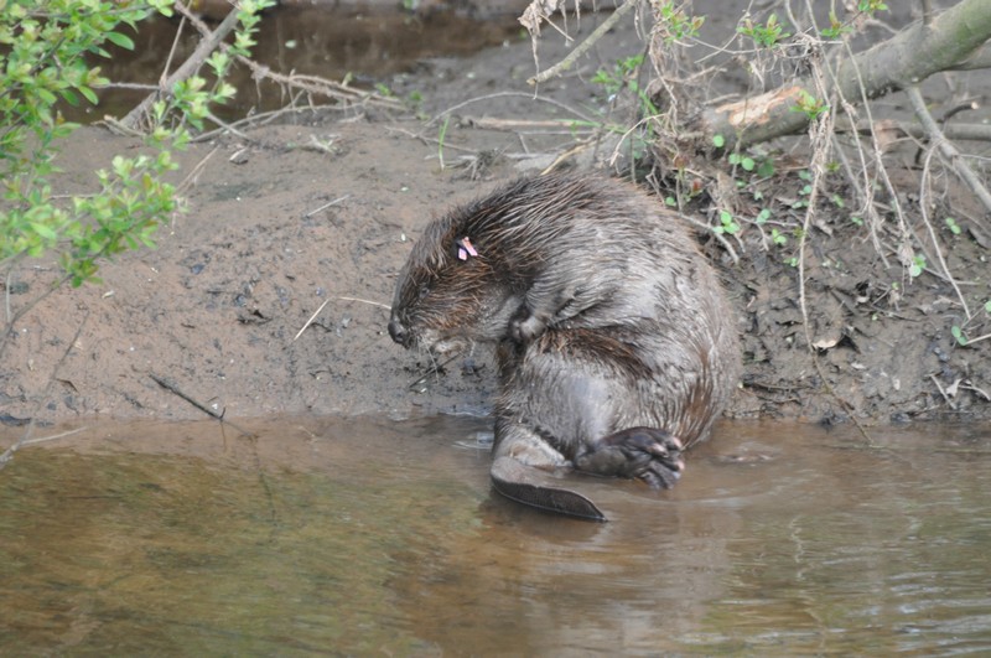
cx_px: 496
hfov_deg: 4.9
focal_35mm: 420
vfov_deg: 3.3
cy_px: 329
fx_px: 11545
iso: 800
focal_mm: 280
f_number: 5.6
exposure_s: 1/45
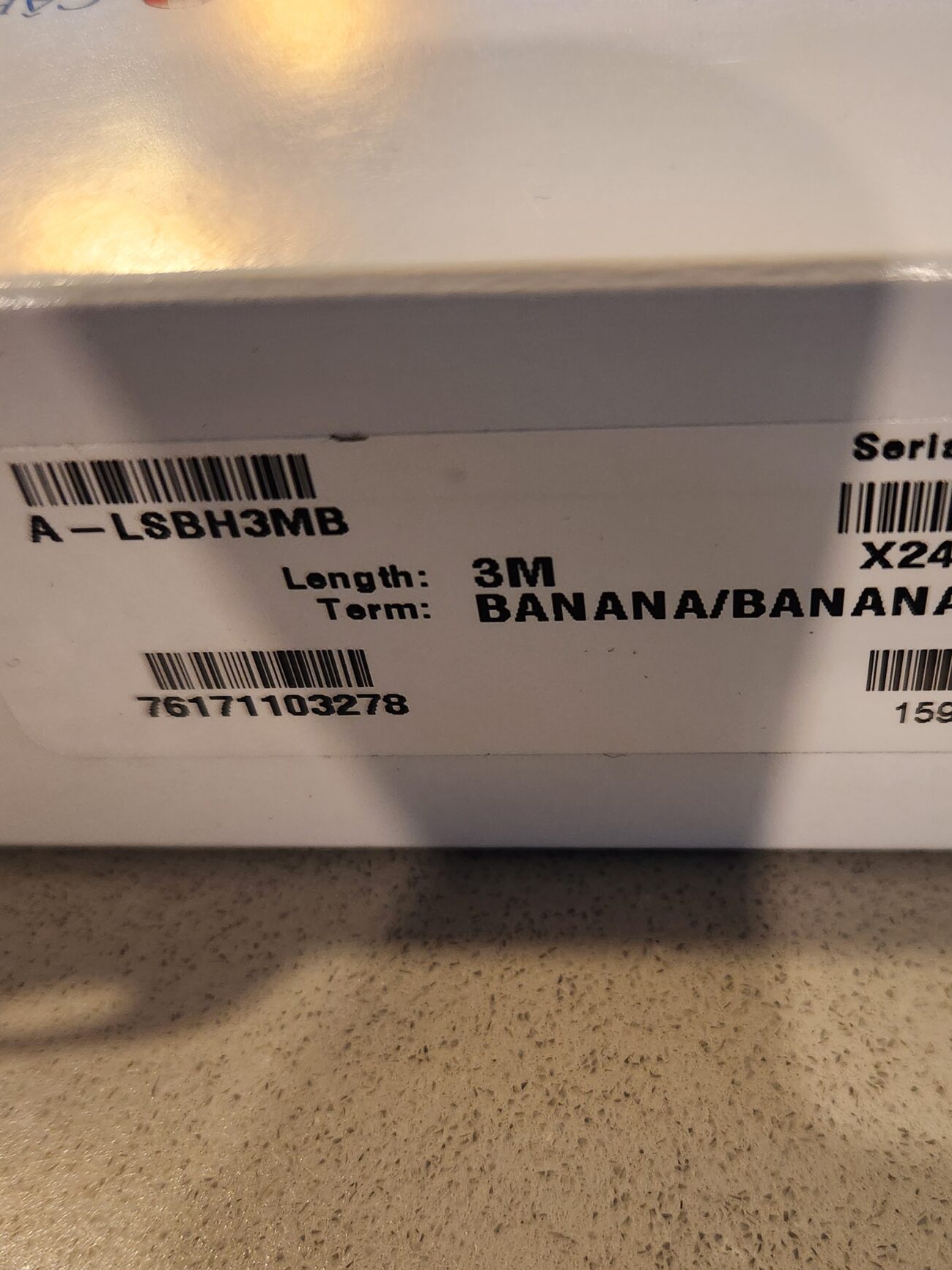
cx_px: 609
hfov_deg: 41.4
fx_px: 1247
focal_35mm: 34
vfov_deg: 53.3
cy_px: 799
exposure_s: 1/120
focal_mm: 5.4
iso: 400
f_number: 1.8
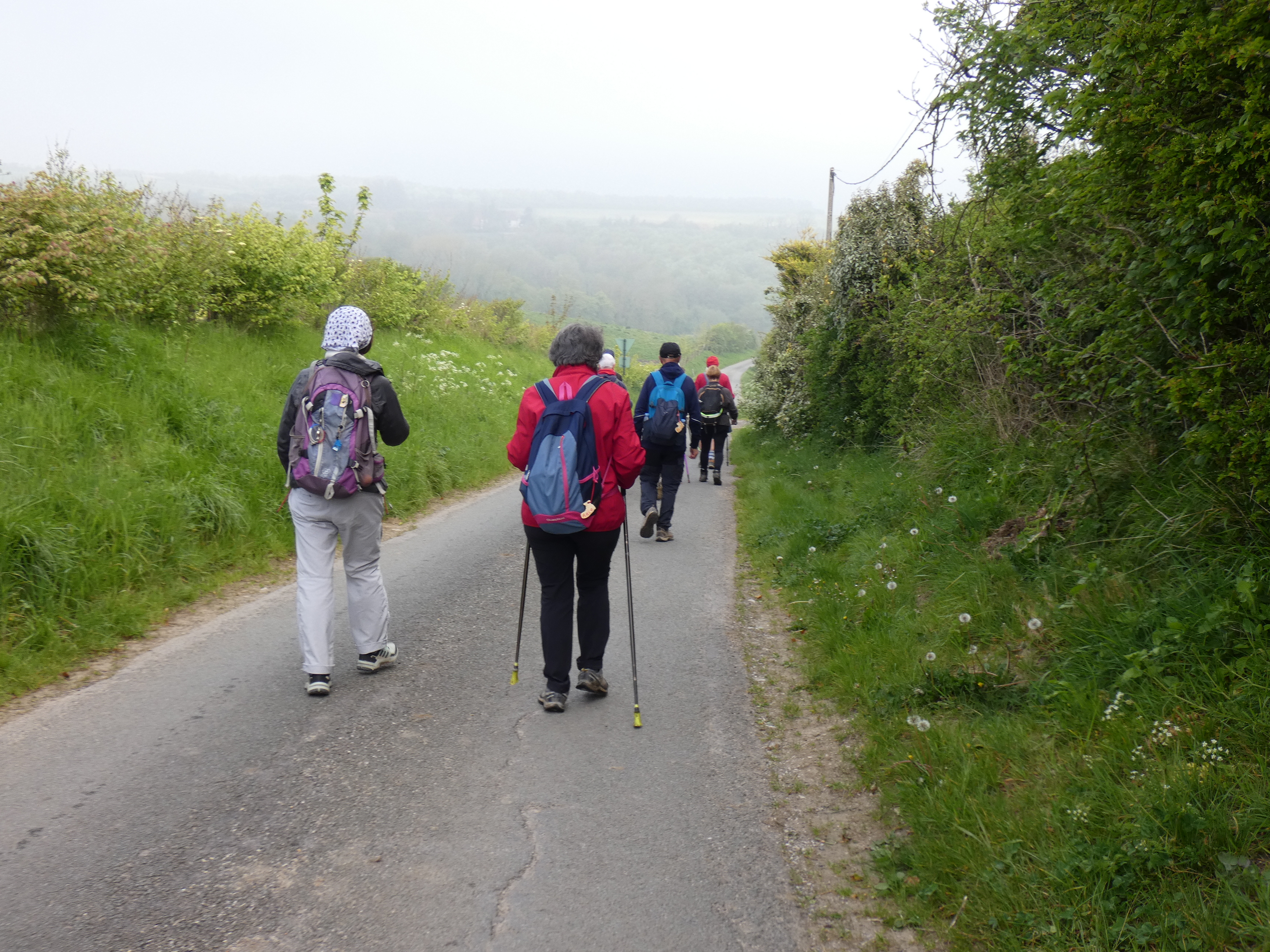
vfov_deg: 37.7
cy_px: 476
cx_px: 635
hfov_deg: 49.0
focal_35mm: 38
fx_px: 1394
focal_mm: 6.8
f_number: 3.5
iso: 80
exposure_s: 1/160
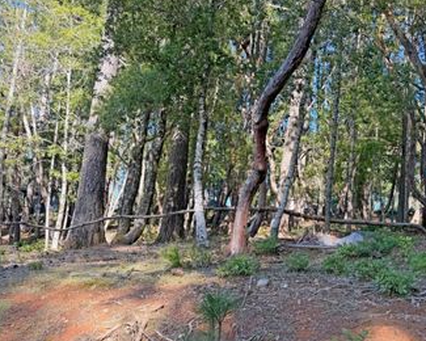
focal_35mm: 36
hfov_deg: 50.2
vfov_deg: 41.0
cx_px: 239
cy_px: 199
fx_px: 454
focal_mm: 6.76
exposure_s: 1/440
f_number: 1.78
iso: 80
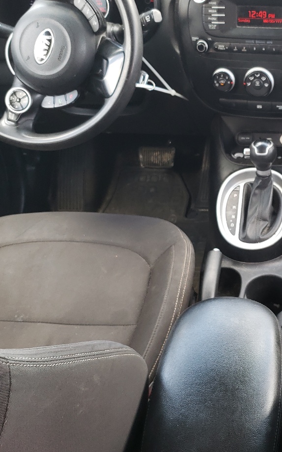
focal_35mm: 48
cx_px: 259
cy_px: 213
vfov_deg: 41.8
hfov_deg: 25.9
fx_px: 591
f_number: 1.5
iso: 53
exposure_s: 1/60.2
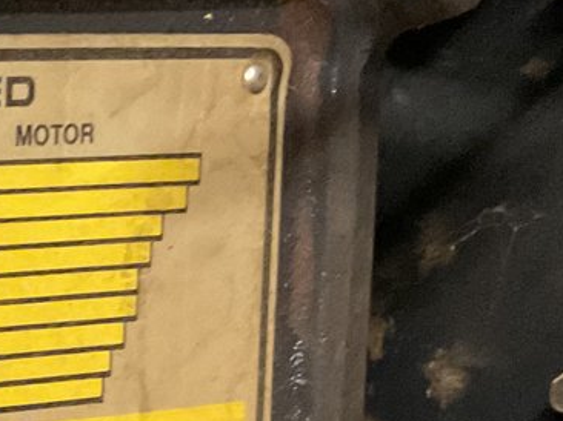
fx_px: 1950
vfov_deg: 11.8
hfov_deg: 14.5
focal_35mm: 120
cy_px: 637
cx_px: -433
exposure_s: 1/30
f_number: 1.8
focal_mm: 3
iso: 400
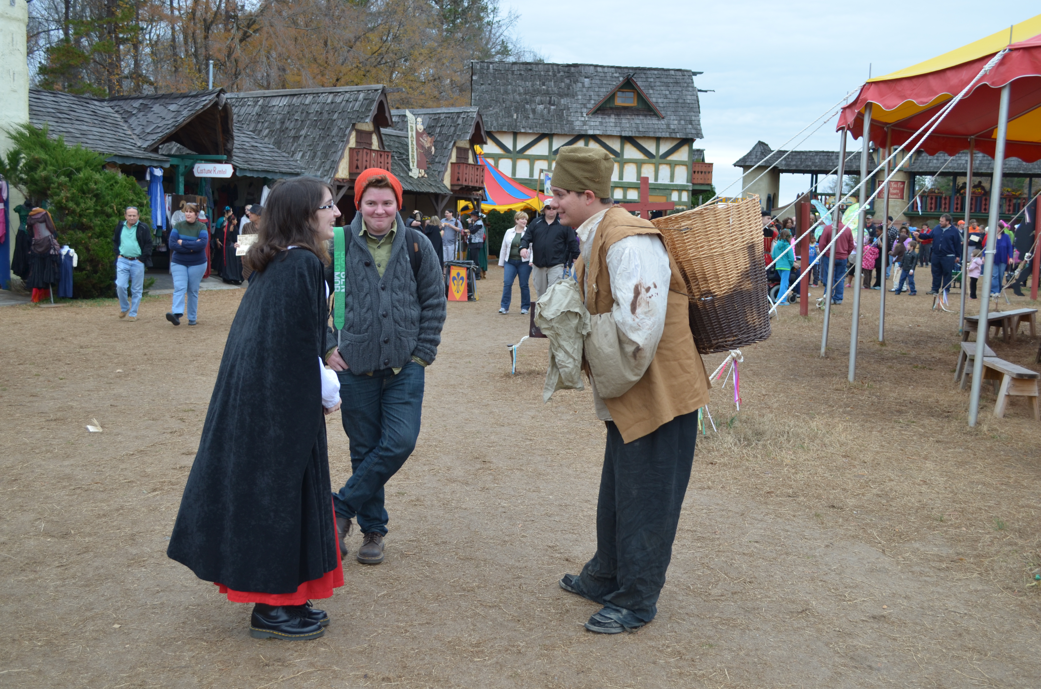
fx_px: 1125
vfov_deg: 34.1
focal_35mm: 39
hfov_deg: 49.6
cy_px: 344
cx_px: 520
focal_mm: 26
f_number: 5.6
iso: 220
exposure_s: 1/125
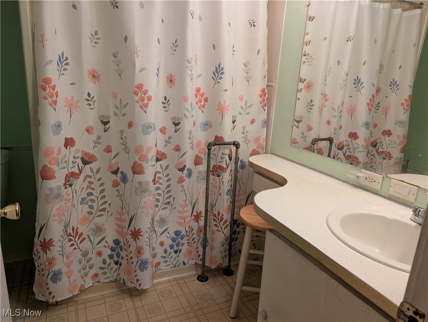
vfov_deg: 56.9
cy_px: 161
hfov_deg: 71.5
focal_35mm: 24
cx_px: 214
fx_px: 297
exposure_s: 1/40
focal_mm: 6.9
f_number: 1.68
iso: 131
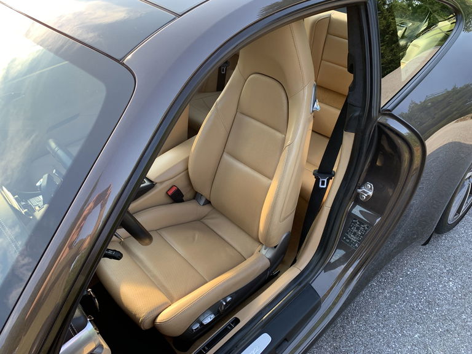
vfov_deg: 53.1
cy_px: 177
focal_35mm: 26
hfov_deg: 67.3
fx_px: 355
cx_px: 236
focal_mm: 4.25
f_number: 1.8
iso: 50
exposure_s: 1/121
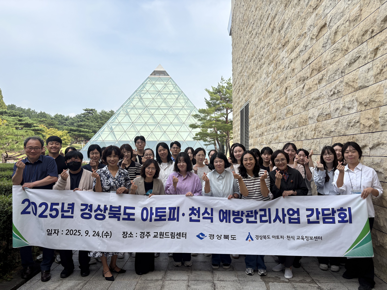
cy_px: 145
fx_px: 291
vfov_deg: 53.1
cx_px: 194
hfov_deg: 67.3
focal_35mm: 26
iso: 50
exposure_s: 1/1751
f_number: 1.6
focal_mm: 5.96
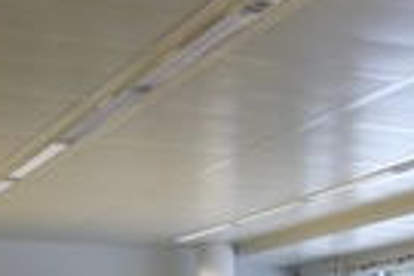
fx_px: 1242
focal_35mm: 108
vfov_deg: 11.5
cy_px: 535
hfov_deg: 18.9
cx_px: 236
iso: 250
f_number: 3.3
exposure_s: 1/30
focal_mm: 4.7
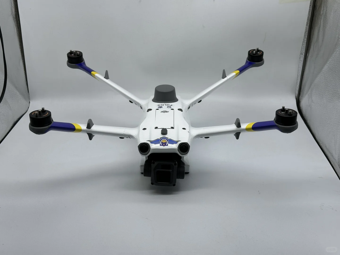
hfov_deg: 39.7
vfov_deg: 30.3
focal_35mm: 48
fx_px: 471
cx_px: 170
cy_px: 128
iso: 64
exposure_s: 1/422
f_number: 1.78
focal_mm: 6.86
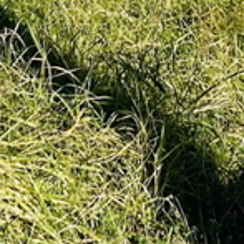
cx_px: 123
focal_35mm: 187
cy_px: -256
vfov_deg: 8.8
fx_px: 1491
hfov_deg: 9.4
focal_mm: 5.7
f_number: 1.5
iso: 50
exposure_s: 1/4115
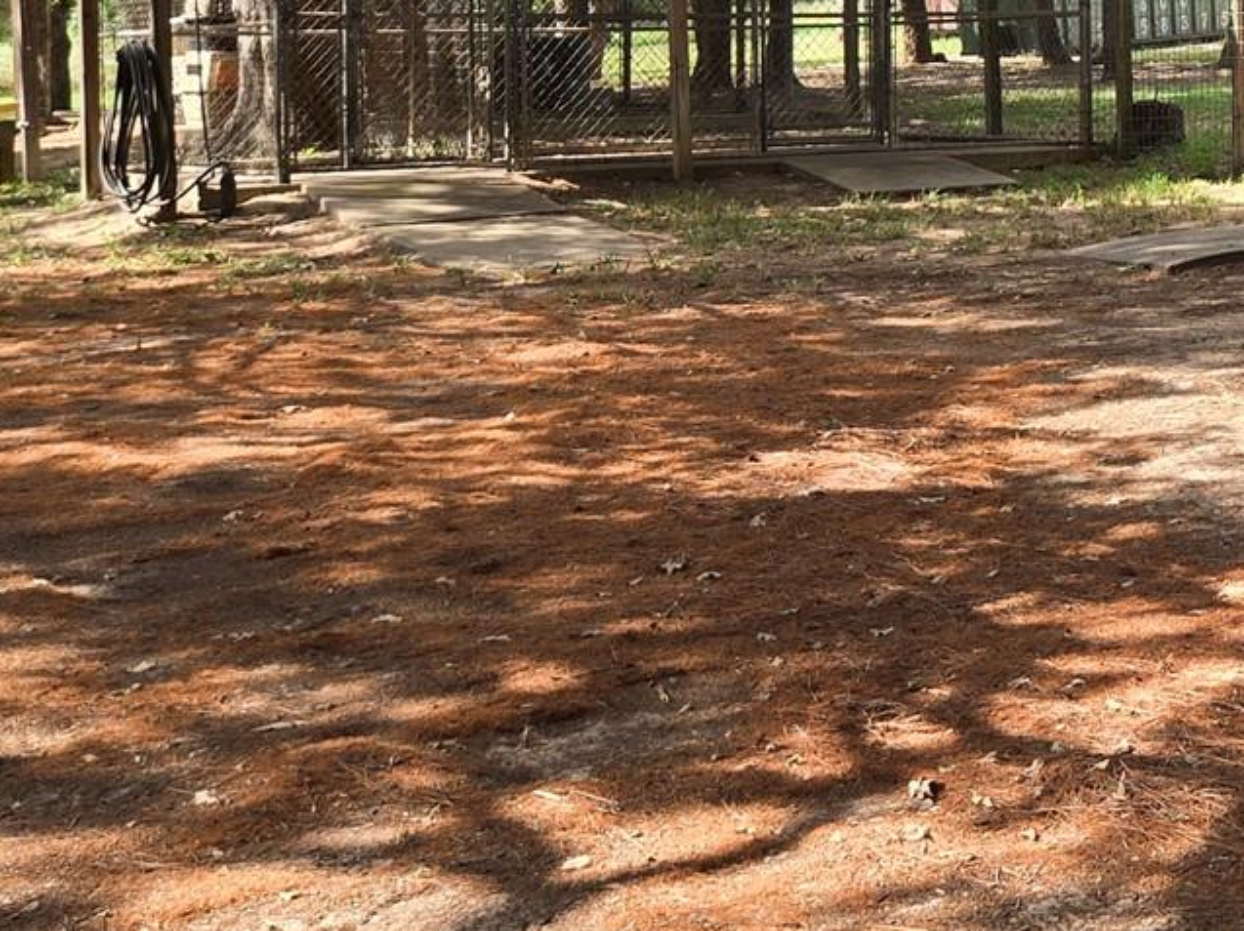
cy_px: -47
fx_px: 2658
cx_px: 1814
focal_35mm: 74
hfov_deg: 22.2
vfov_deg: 19.2
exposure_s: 1/432
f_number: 1.8
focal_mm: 5.4
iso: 25
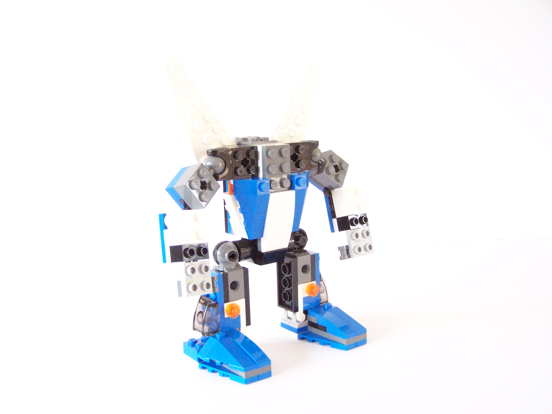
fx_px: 606
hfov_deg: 49.0
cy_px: 207
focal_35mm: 38
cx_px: 276
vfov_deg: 37.7
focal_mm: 6.3
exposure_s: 1/60
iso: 400
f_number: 3.2
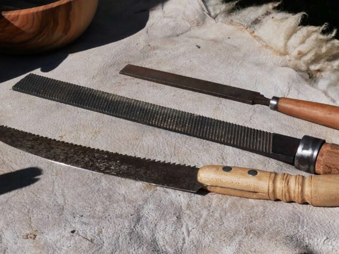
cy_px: 170
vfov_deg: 21.2
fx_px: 676
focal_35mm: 69
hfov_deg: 28.0
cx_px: 229
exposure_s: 1/400
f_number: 14
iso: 200
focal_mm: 20
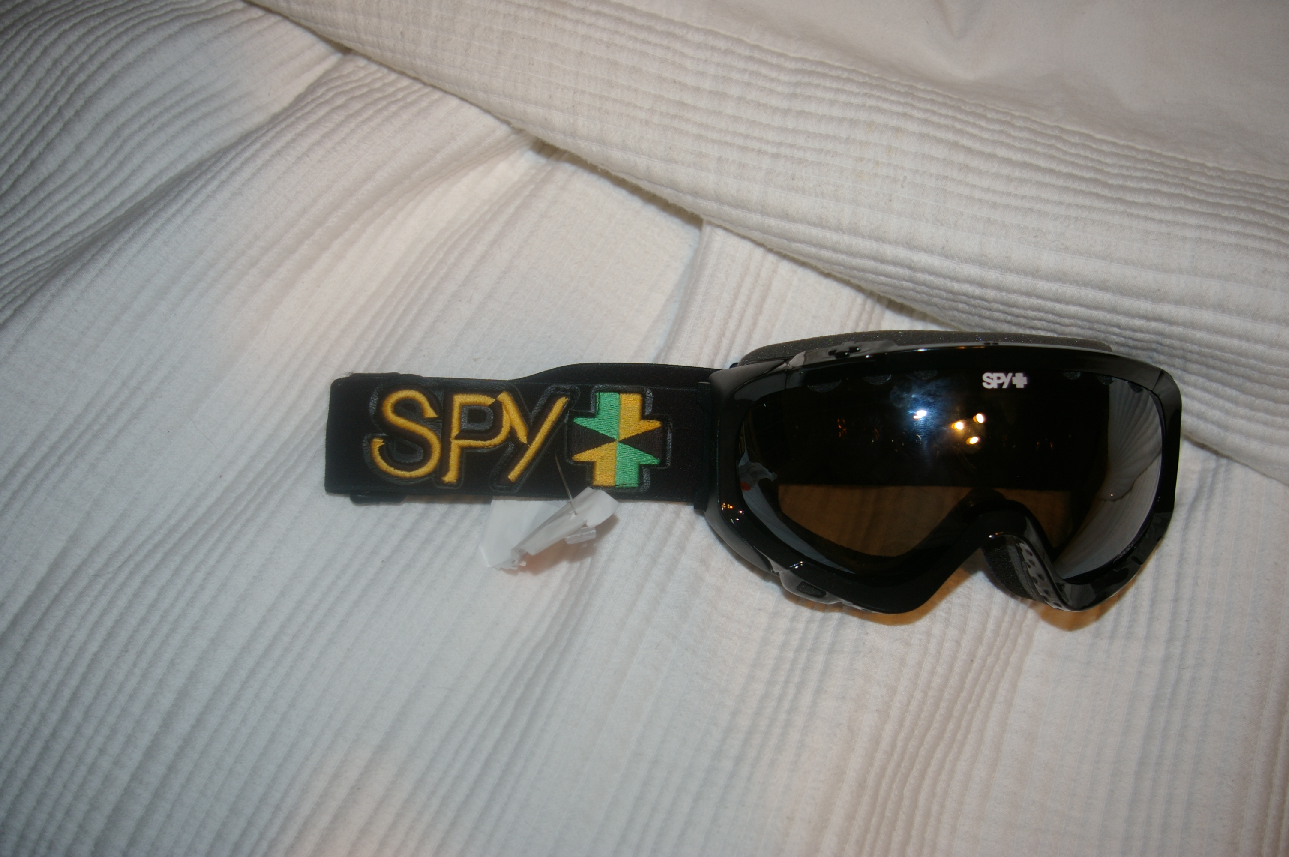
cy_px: 428
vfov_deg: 34.1
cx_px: 644
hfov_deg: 49.6
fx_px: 1395
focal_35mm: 39
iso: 200
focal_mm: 26
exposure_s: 1/50
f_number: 4
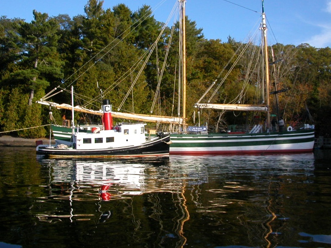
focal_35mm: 38
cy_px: 124
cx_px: 166
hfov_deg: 49.0
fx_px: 363
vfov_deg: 37.7
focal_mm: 5.6
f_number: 4.5
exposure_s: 1/340
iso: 100
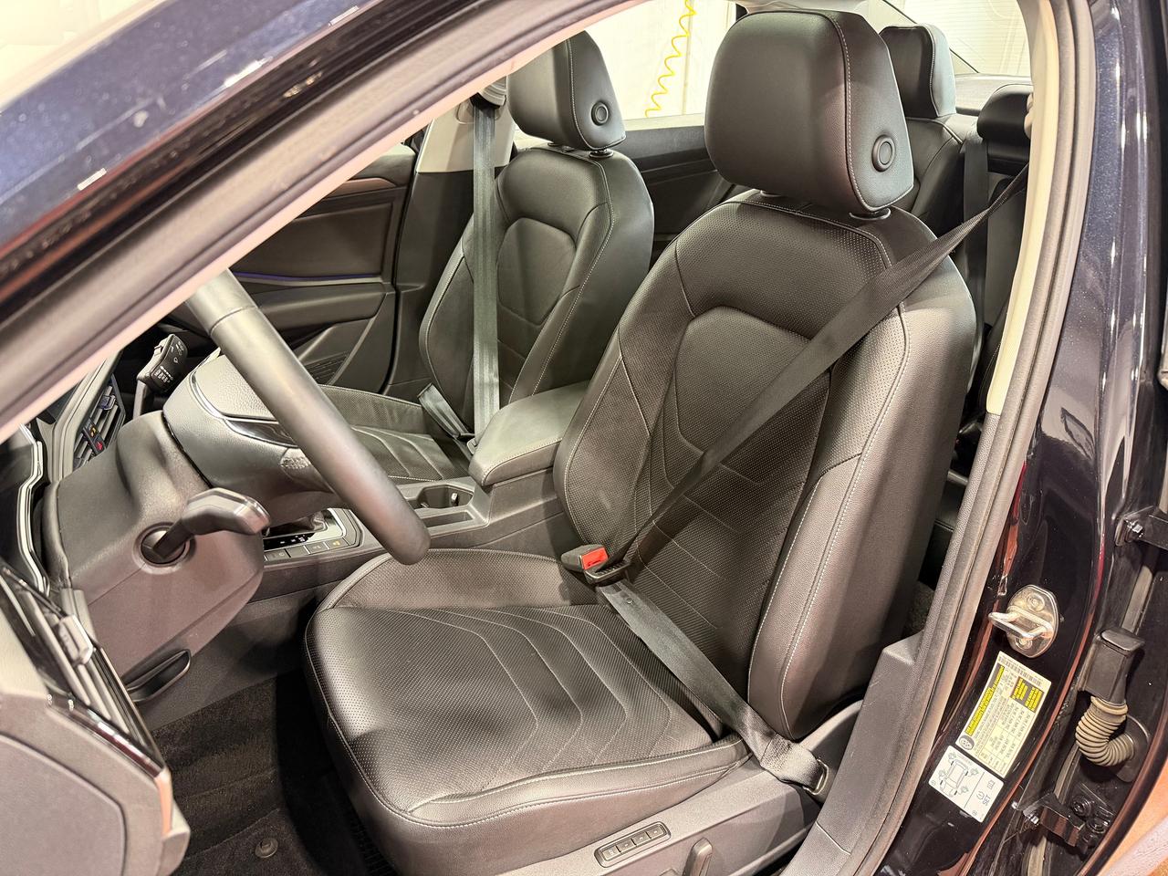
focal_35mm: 24
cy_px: 438
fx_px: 810
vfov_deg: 56.8
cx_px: 584
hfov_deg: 71.6
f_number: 1.78
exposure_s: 1/60
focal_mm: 6.76
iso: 400
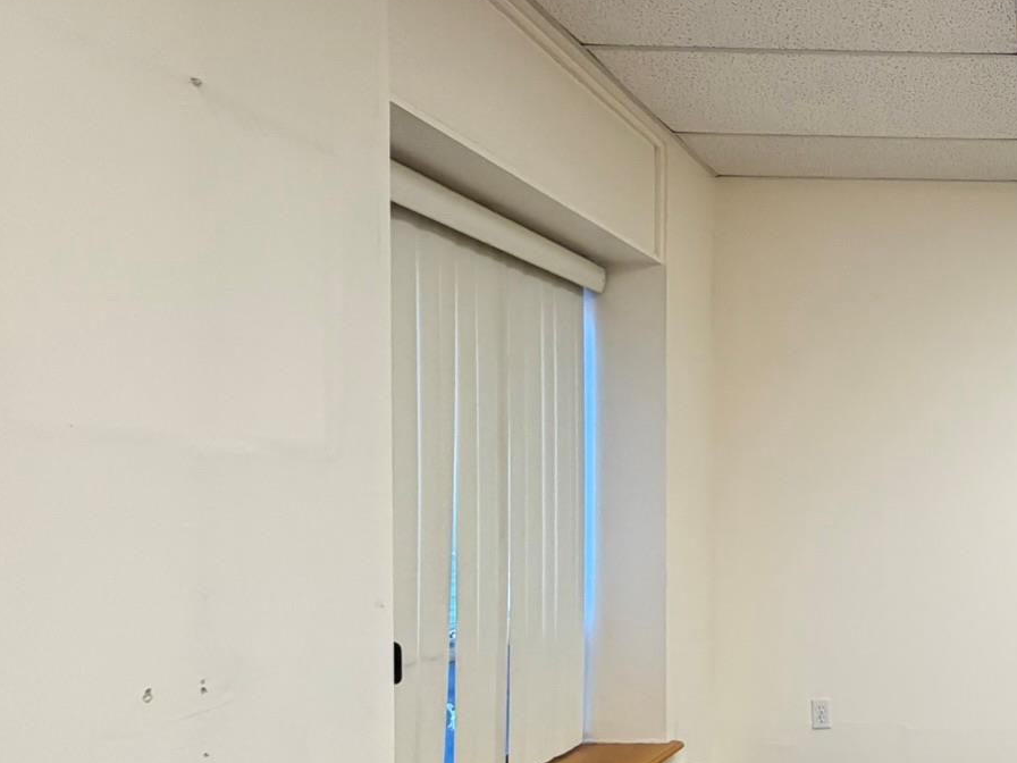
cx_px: 1069
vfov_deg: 43.5
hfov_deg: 45.5
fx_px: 940
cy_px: 511
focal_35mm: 32
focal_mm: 2.22
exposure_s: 1/60
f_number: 2.2
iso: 320
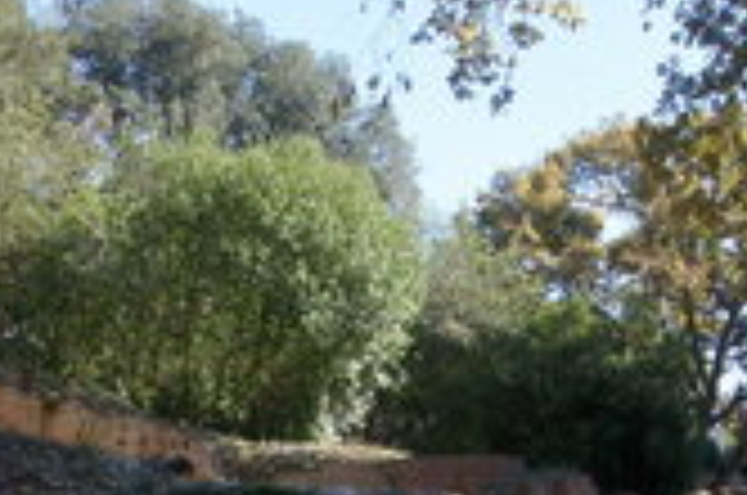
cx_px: 142
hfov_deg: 27.2
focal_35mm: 73
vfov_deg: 18.1
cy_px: 508
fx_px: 1512
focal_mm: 20
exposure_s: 1/30
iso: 200
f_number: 16
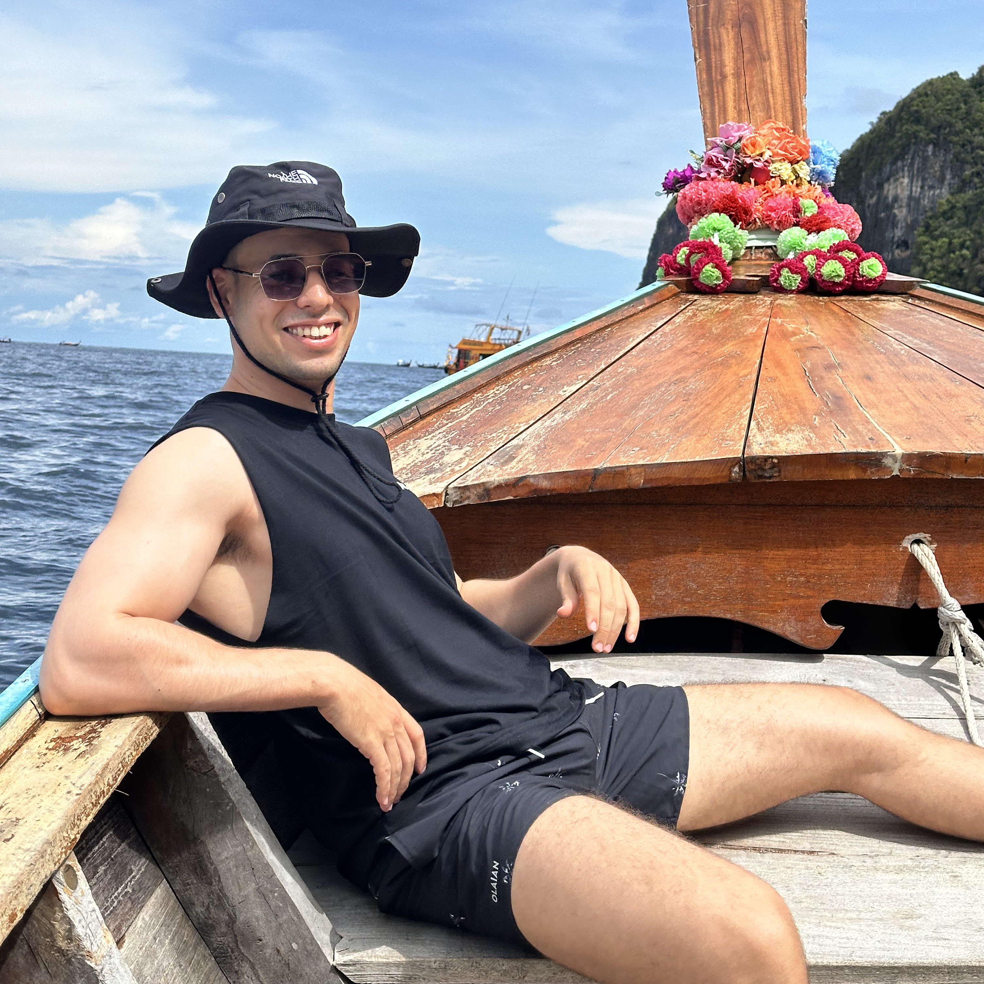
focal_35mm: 57
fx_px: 1833
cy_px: 330
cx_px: 495
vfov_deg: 29.8
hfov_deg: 30.0
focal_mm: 6.86
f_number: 1.78
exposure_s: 1/4566
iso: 64
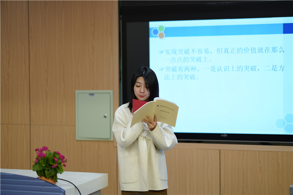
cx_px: 146
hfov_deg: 23.9
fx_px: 692
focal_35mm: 85
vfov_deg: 16.1
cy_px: 98
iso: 200
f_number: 1.4
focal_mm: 85
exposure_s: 1/160
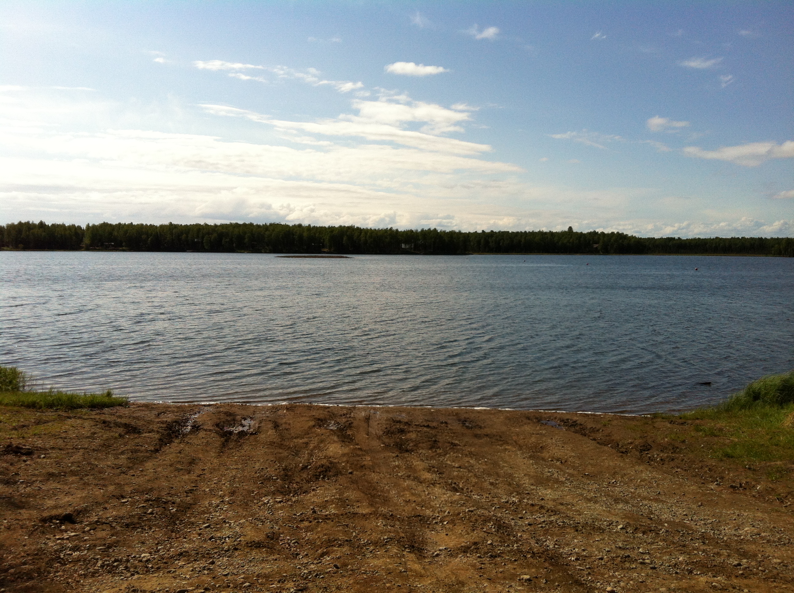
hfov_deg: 52.7
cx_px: 397
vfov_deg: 40.6
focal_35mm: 35
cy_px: 296
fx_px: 802
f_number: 2.8
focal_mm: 3.85
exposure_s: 1/2742
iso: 80
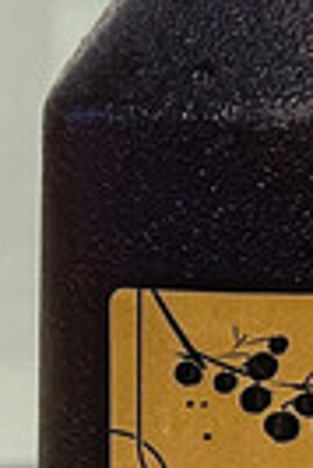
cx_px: -46
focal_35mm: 318
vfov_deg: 6.4
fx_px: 4136
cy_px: 702
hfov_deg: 4.3
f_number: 1.78
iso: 500
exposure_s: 1/40
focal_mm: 6.86
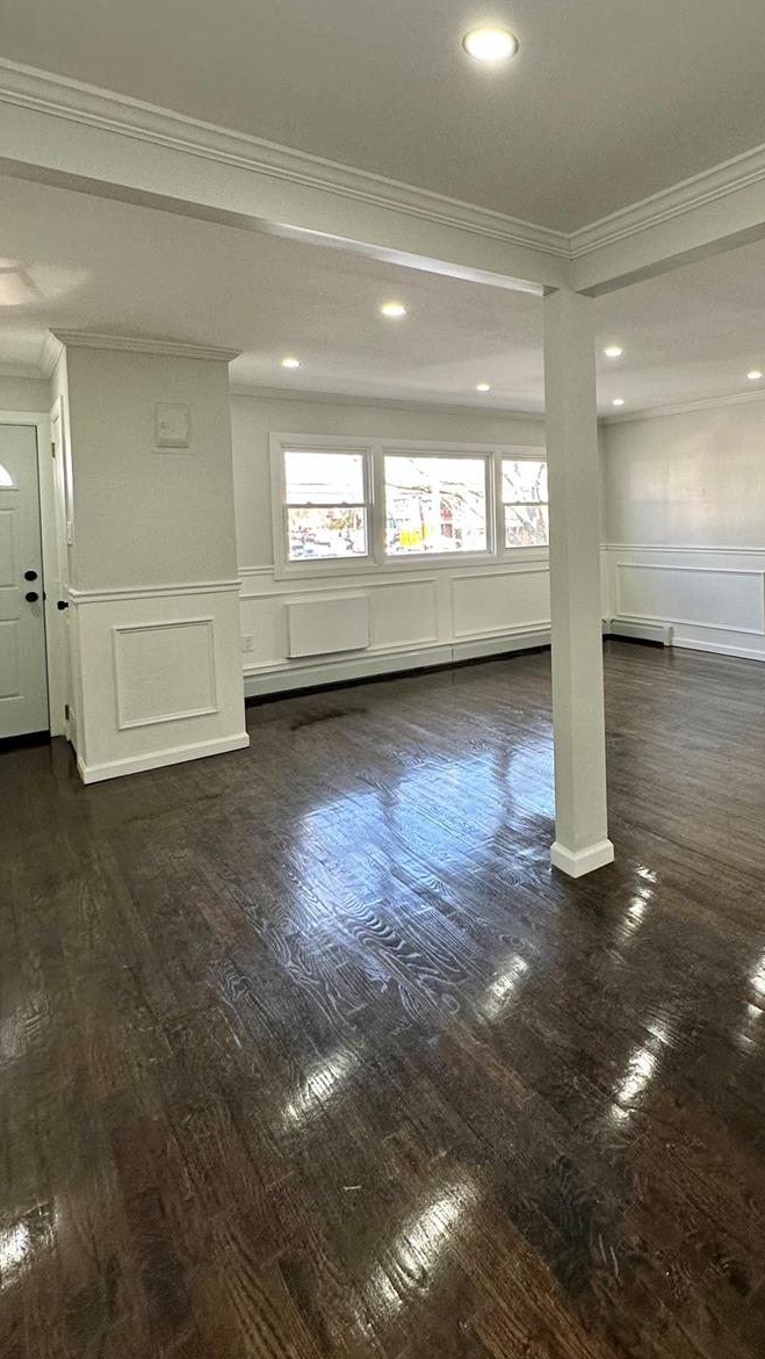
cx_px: 569
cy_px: 527
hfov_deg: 53.5
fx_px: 721
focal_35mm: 20
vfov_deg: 85.3
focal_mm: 2.22
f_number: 2.2
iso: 125
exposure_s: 1/120
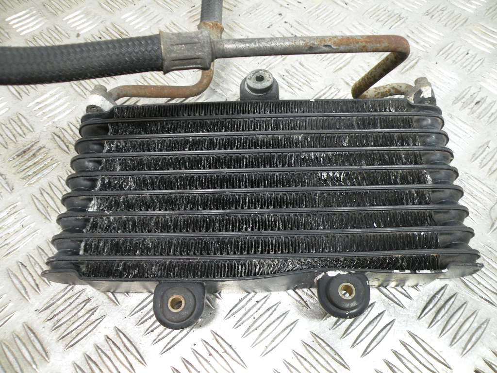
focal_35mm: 27
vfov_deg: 51.4
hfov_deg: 65.3
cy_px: 186
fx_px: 388
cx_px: 248
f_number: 2.8
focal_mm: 4.7
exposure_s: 1/65.7
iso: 146
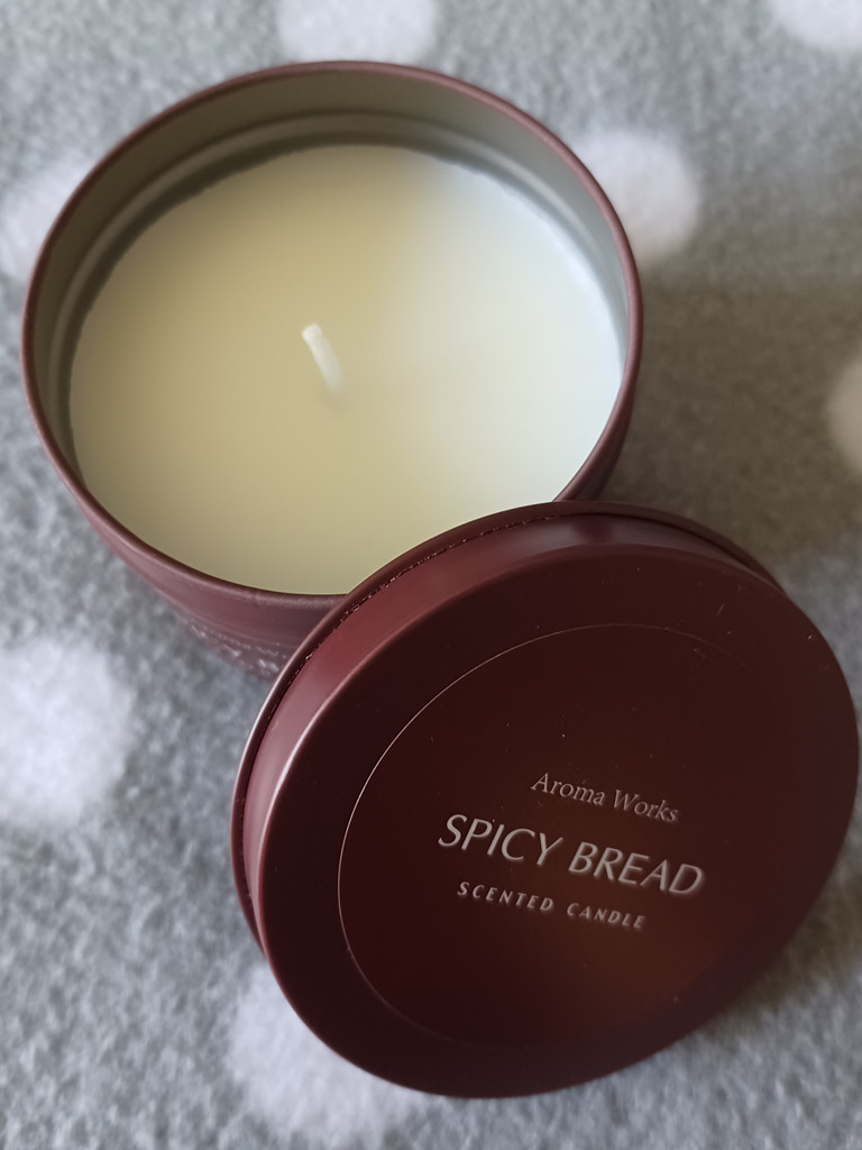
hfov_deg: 54.9
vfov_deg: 69.4
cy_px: 575
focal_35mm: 25
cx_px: 431
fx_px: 830
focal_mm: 4.6
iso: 640
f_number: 1.8
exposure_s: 1/25
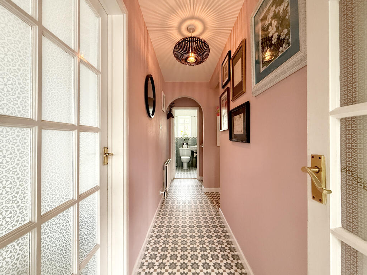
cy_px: 138
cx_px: 184
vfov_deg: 85.7
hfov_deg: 102.1
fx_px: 148
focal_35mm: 14
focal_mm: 2.22
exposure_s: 1/50
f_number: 2.2
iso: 400
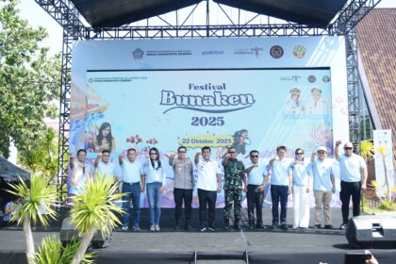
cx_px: 198
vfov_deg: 36.9
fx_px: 396
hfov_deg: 53.1
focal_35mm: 36
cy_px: 132
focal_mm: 24
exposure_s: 1/500
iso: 160
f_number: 2.8
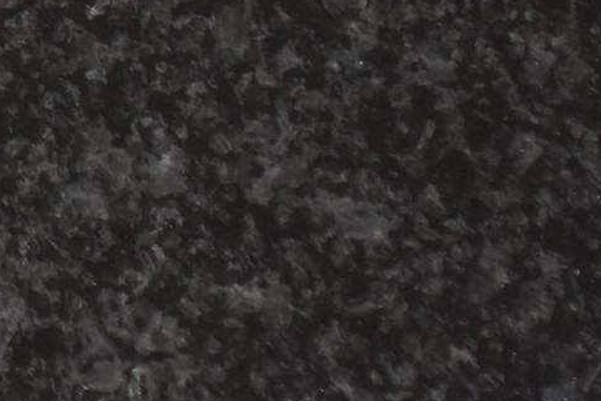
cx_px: -713
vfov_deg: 3.6
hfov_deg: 5.4
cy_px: -553
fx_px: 6245
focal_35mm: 374
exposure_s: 1/100
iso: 400
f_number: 4.8
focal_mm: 50
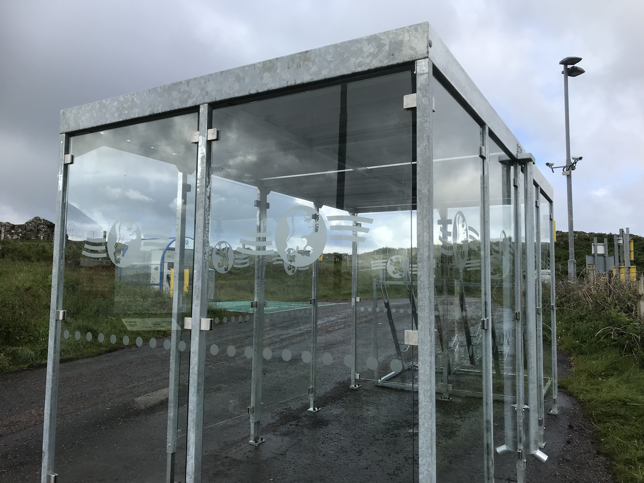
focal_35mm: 28
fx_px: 521
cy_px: 242
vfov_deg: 49.7
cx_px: 322
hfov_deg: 63.4
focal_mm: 3.99
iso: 20
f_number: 1.8
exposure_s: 1/1294
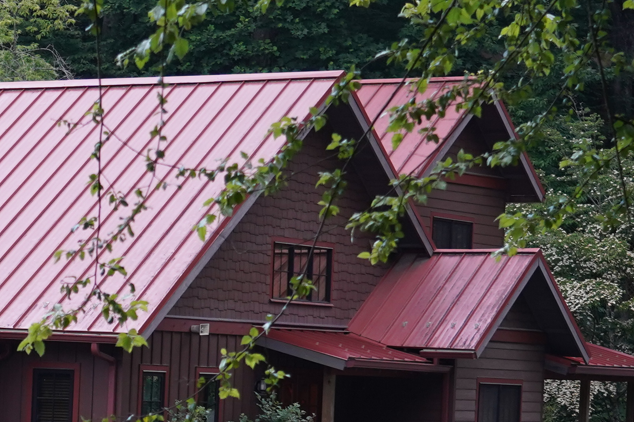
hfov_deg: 12.3
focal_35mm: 161
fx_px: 2835
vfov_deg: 8.5
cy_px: 475
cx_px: -208
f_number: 4
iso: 1250
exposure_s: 1/160
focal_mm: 43
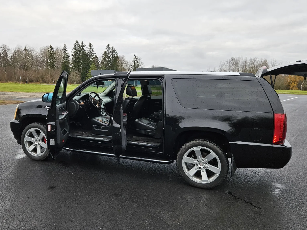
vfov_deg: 48.1
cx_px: 131
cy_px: 100
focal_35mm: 29
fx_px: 257
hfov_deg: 61.4
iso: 50
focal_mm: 5.4
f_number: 1.8
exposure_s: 1/190
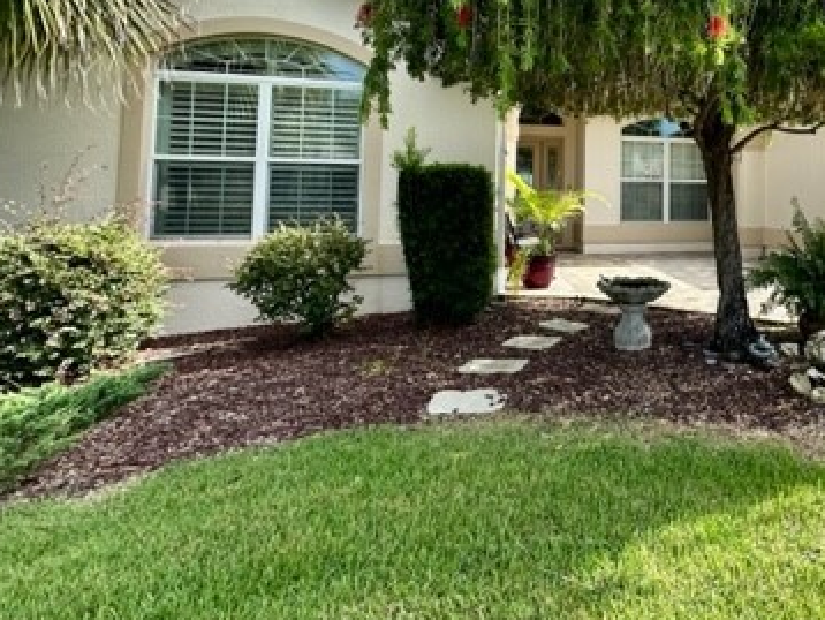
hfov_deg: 64.1
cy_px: 164
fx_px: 596
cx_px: 643
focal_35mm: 25
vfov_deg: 52.8
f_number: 2.2
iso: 40
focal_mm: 2.22
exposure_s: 1/587
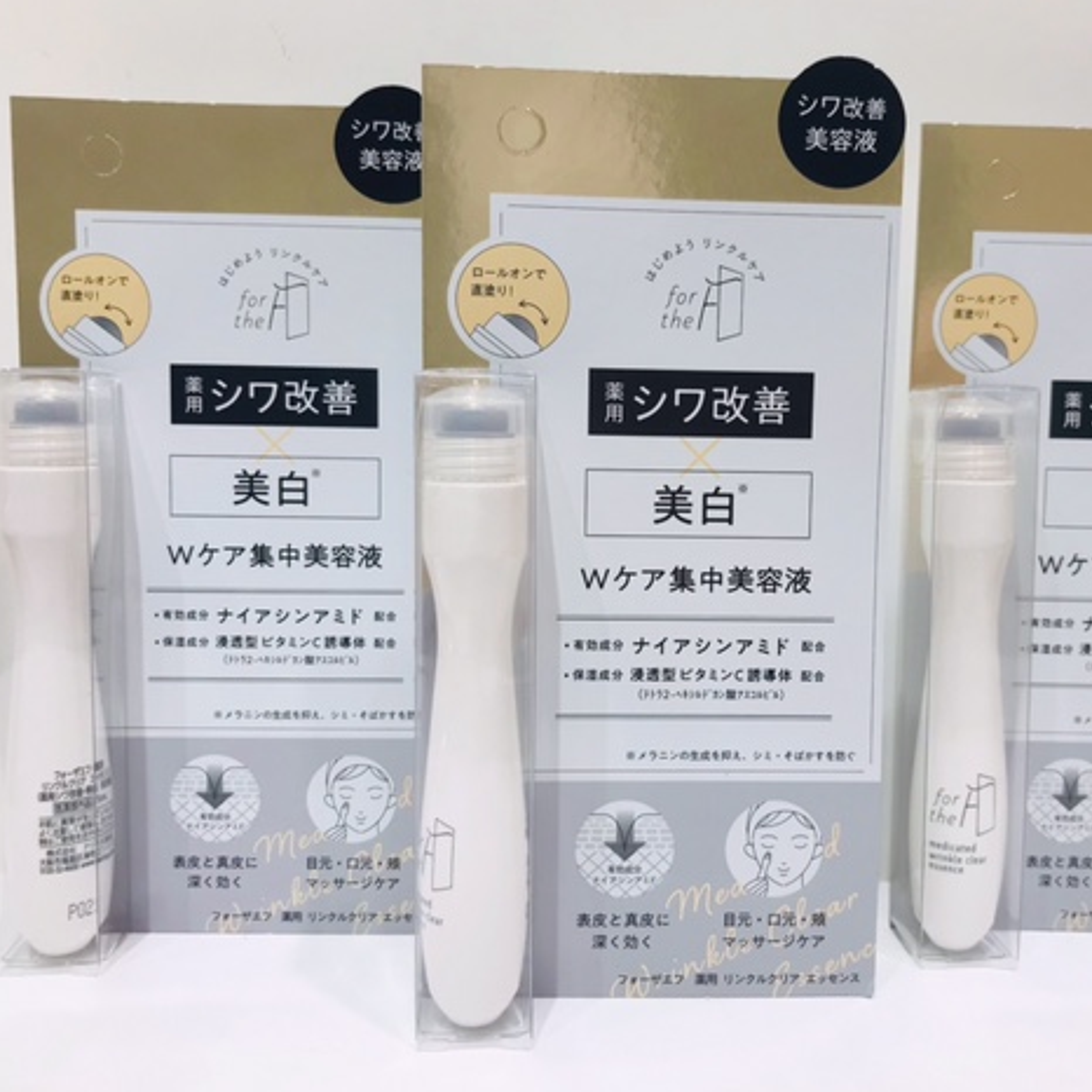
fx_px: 1213
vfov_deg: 48.4
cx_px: 647
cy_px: 532
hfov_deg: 48.2
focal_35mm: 34
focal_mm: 3.99
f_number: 1.8
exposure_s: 1/120
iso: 25
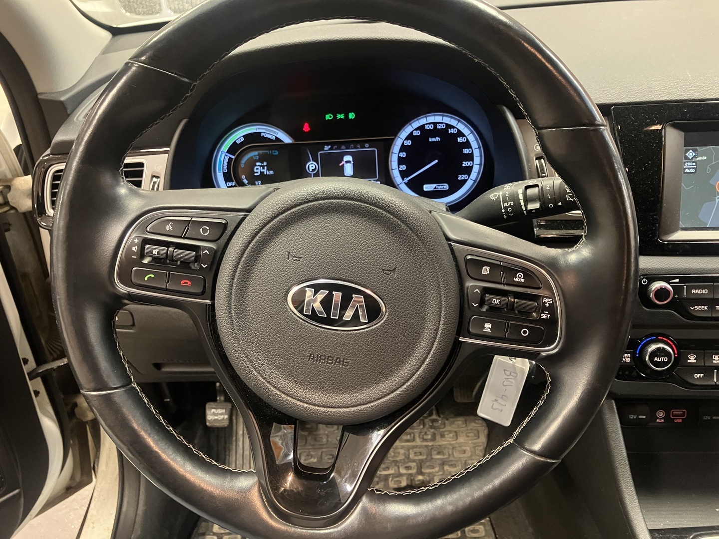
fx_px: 582
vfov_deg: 49.7
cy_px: 270
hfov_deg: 63.4
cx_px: 360
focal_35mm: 28
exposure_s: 1/25
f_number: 1.8
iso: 500
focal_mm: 3.99
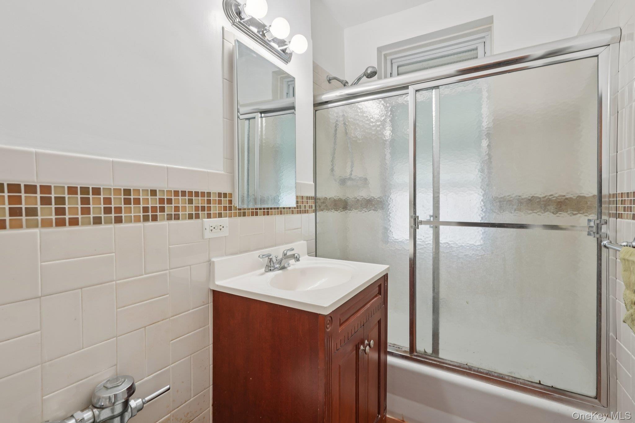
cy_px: 212
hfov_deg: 96.7
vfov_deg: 73.7
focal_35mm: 16
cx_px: 318
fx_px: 282
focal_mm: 16
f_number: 8
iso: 400
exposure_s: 1/13
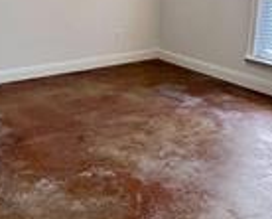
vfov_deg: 33.8
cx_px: 104
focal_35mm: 44
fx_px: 355
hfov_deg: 41.7
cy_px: 65
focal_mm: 1.57
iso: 200
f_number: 1.8
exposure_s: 1/60
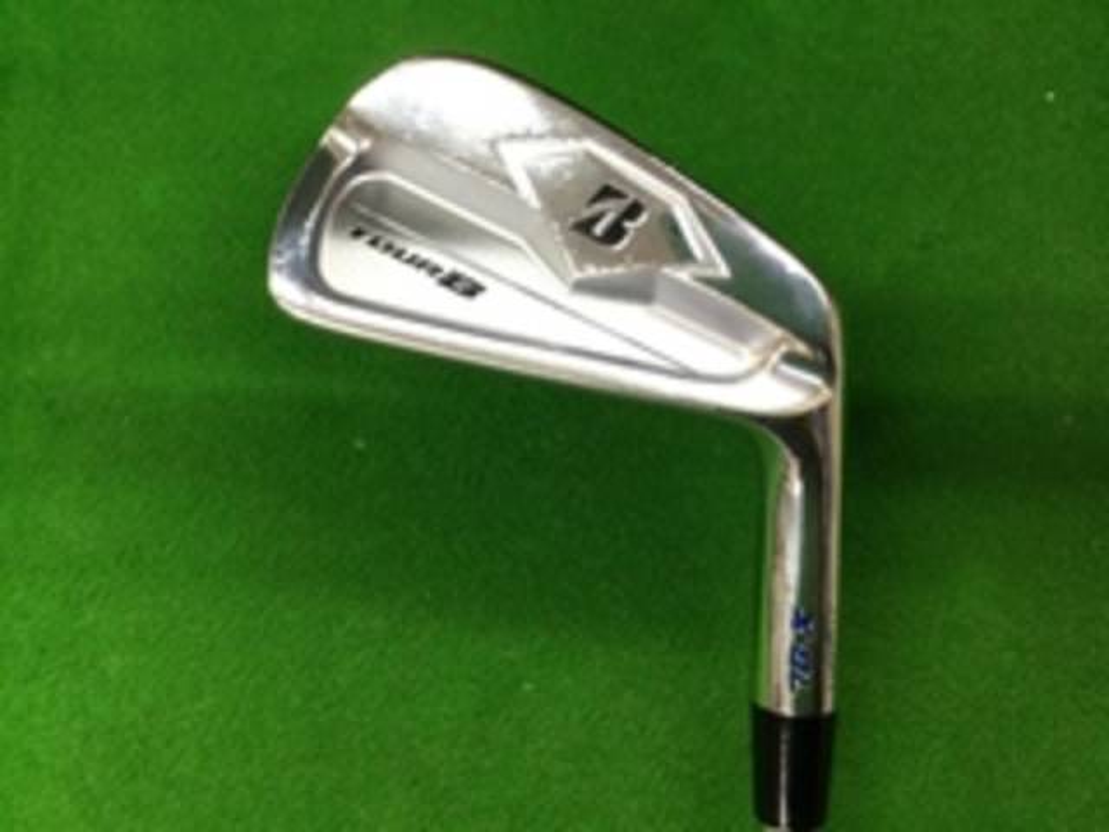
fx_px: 993
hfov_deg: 58.4
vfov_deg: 45.4
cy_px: 416
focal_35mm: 31
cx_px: 554
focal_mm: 3.3
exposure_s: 1/30
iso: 64
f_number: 2.4
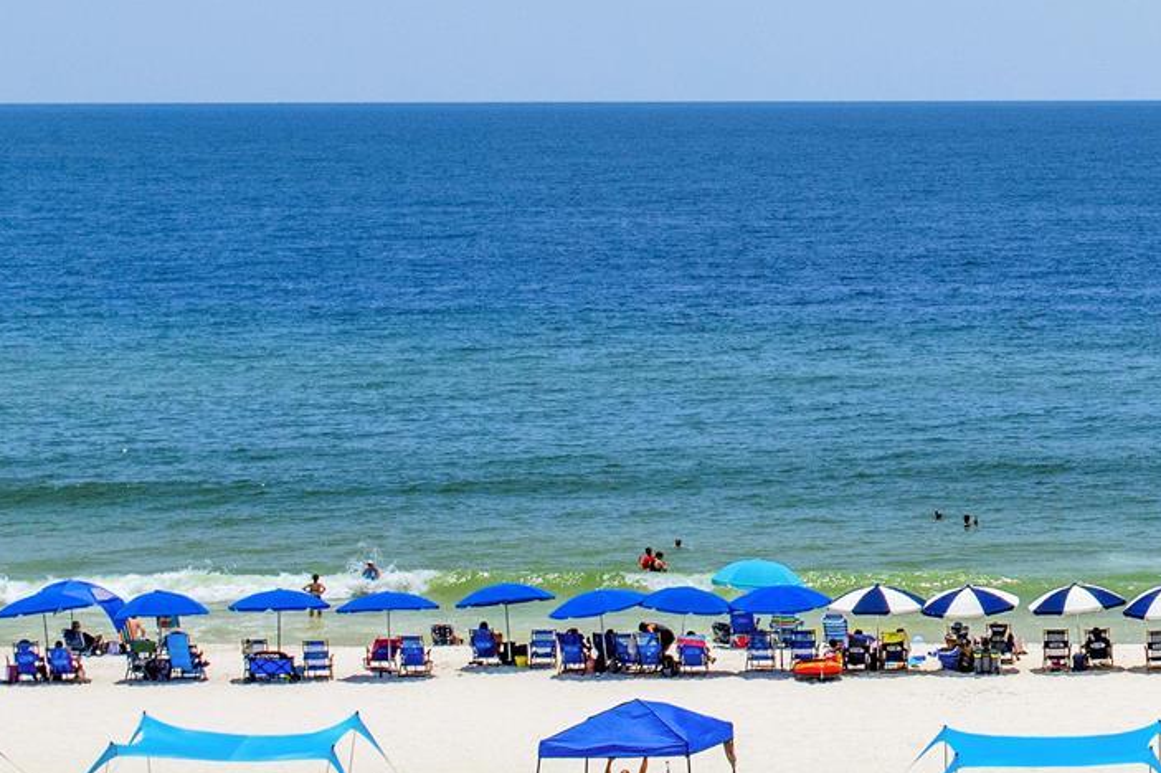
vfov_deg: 8.9
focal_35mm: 153
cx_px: 1467
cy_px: 46
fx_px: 4932
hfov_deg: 13.0
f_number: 11
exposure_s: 1/800
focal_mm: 35
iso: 200
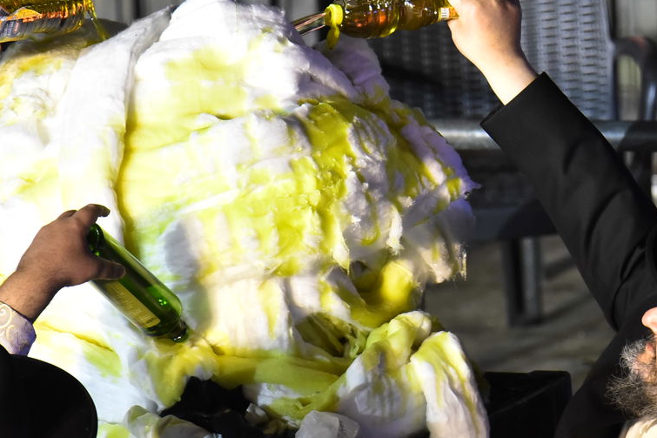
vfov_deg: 1.6
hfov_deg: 2.5
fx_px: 15216
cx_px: 427
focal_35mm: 834
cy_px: 194
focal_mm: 450
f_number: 6
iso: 3200
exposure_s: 1/80
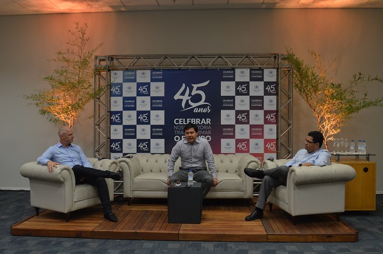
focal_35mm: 33
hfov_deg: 57.3
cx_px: 192
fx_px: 351
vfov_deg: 39.8
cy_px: 127
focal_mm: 22
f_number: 8
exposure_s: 1/40
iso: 800
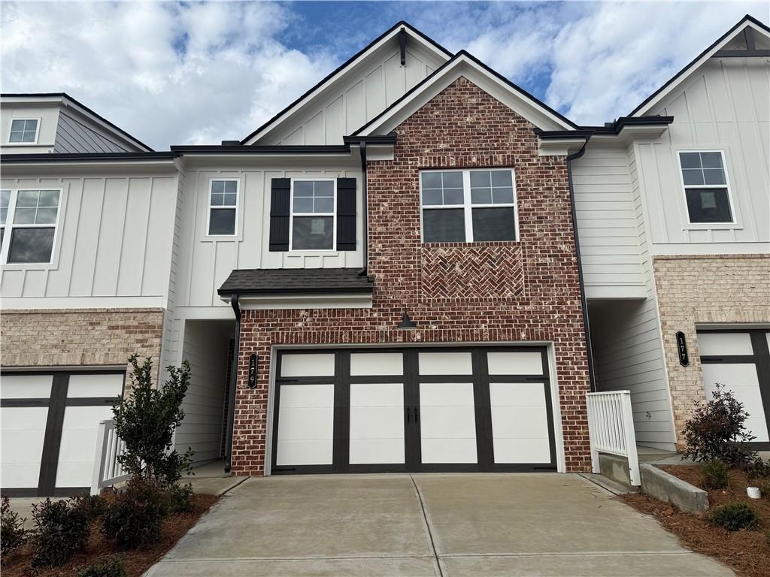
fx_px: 534
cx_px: 385
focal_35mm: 24
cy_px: 288
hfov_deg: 71.6
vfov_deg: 56.8
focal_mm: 6.76
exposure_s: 1/4975
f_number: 1.78
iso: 80
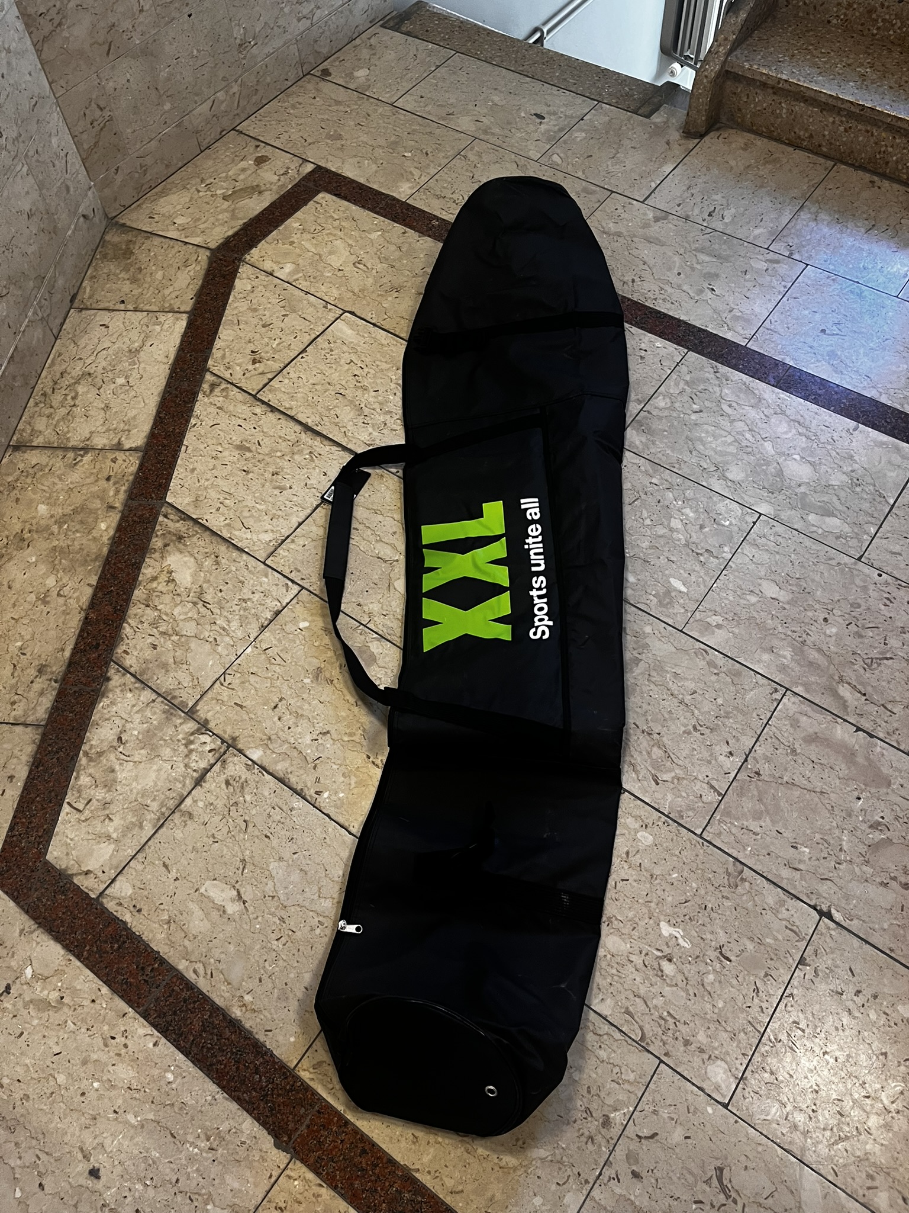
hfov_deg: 53.1
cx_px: 454
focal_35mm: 26
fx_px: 910
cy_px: 606
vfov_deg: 67.3
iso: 125
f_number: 1.6
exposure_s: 1/94
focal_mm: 5.1
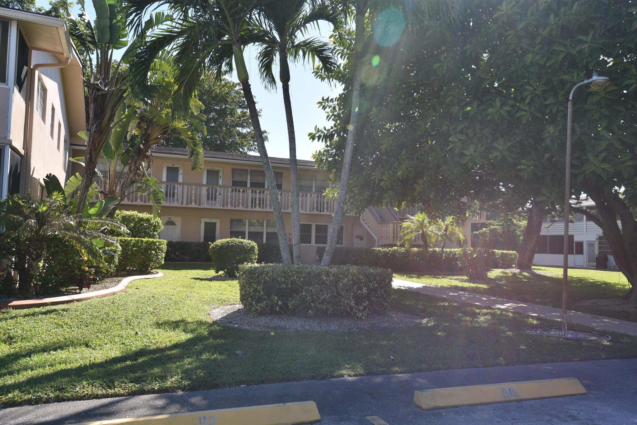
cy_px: 212
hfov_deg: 61.9
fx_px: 531
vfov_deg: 43.6
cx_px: 318
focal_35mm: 30
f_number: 8
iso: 250
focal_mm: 30
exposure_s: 1/250
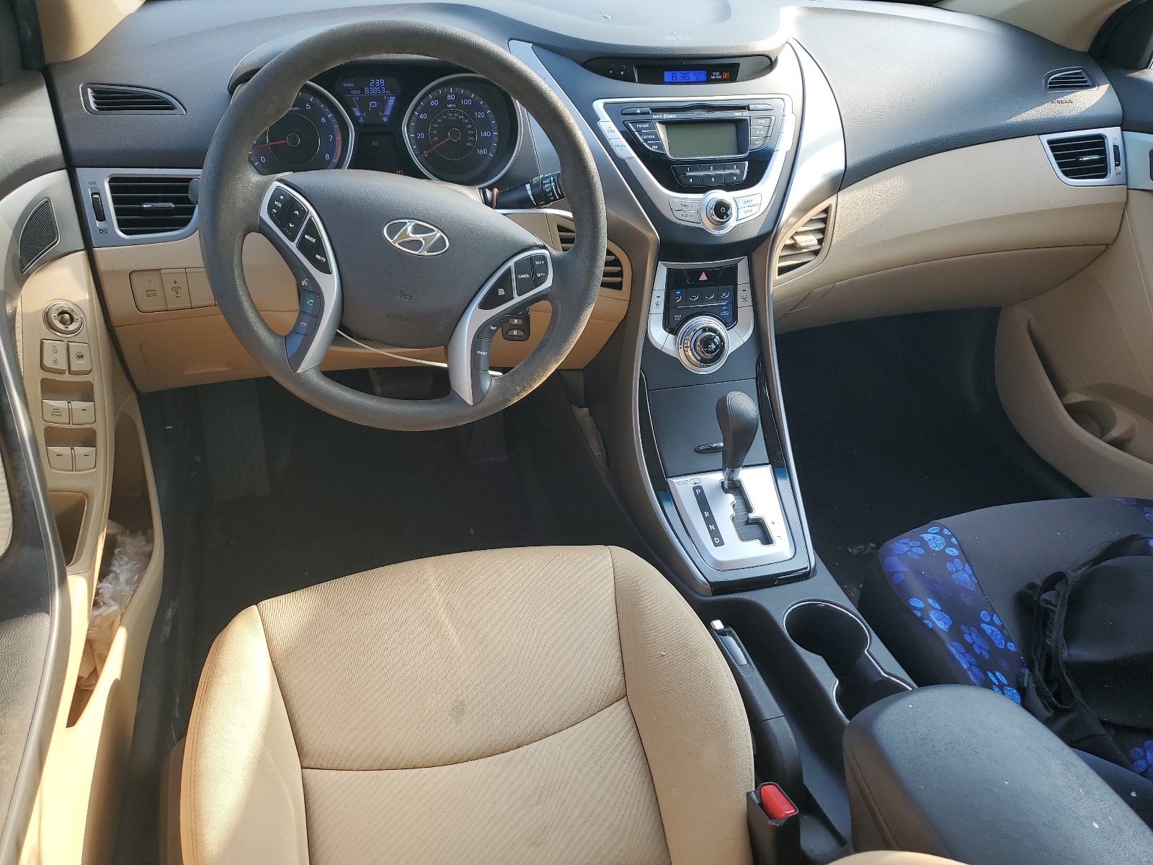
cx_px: 576
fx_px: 866
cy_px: 432
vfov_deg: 53.1
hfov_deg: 67.3
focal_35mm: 26
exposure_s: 1/263
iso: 50
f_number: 1.5
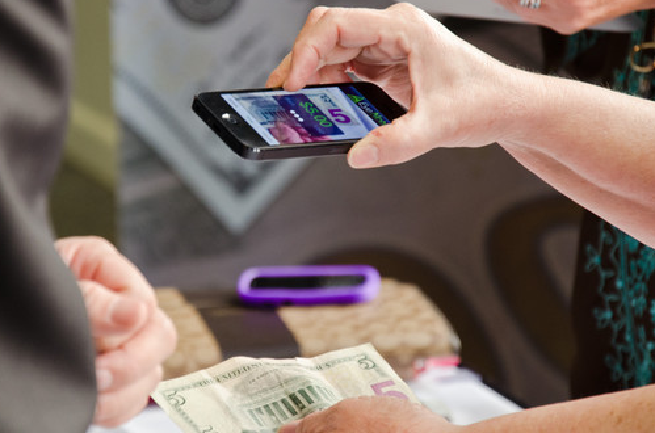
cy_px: 190
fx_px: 3987
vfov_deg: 6.2
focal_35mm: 220
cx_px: 238
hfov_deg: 9.4
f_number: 5.6
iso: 800
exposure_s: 1/50
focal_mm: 105
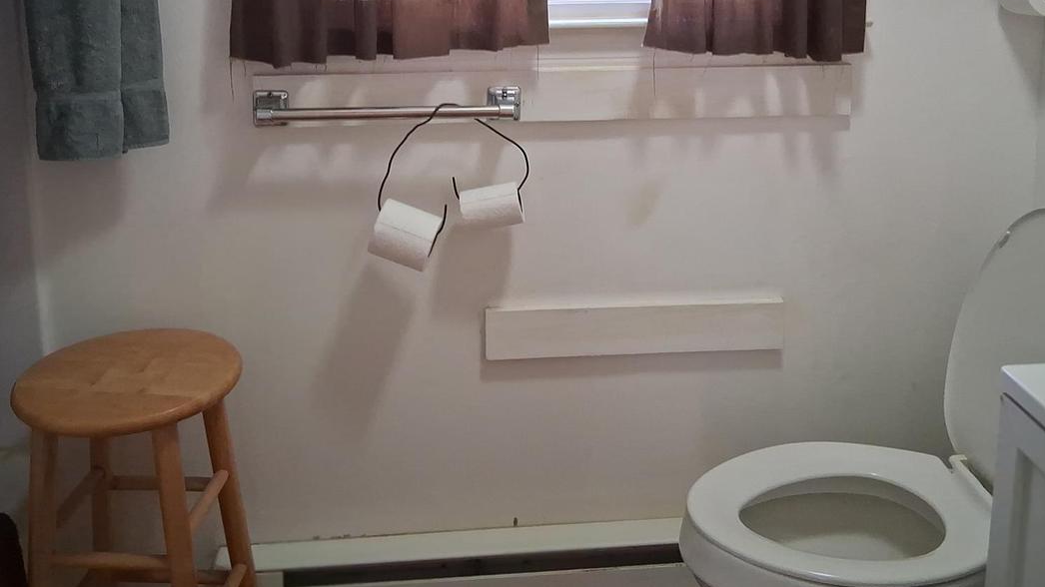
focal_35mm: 39
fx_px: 1080
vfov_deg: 29.4
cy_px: 76
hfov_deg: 51.6
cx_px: 527
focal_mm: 3.98
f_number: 1.8
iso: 320
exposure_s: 1/50
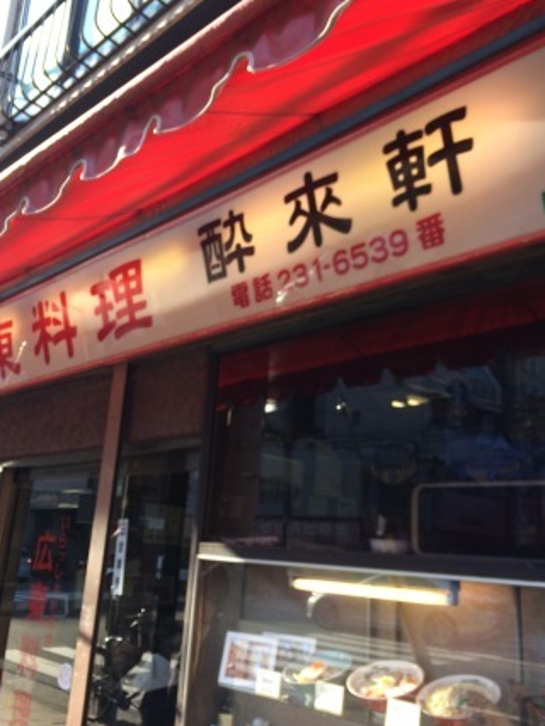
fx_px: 713
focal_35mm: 34
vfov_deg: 53.9
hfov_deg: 41.8
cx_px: 272
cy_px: 353
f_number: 2.2
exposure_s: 1/174
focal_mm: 4.15
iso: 32
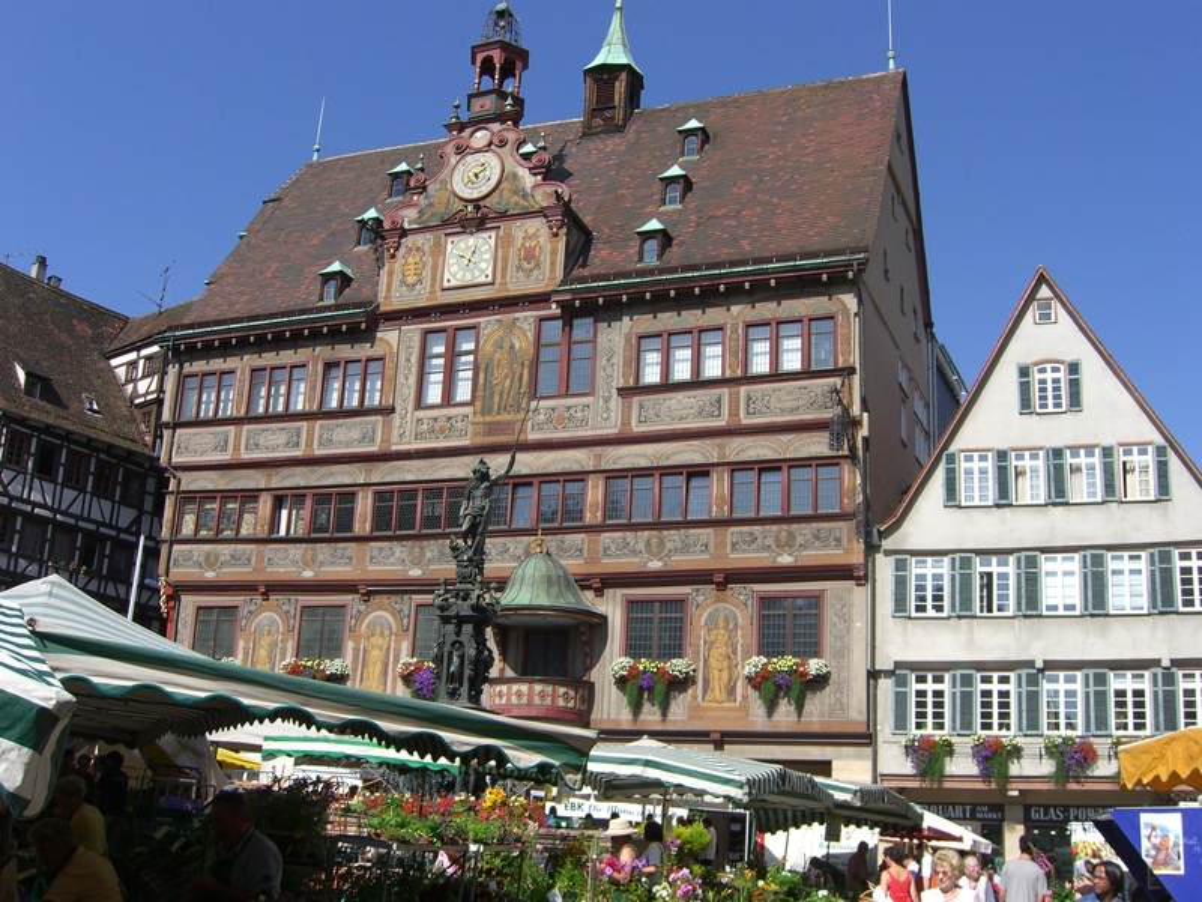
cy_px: 451
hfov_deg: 49.0
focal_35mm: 38
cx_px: 601
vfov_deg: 37.7
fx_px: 1320
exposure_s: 1/640
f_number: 4
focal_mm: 7.9
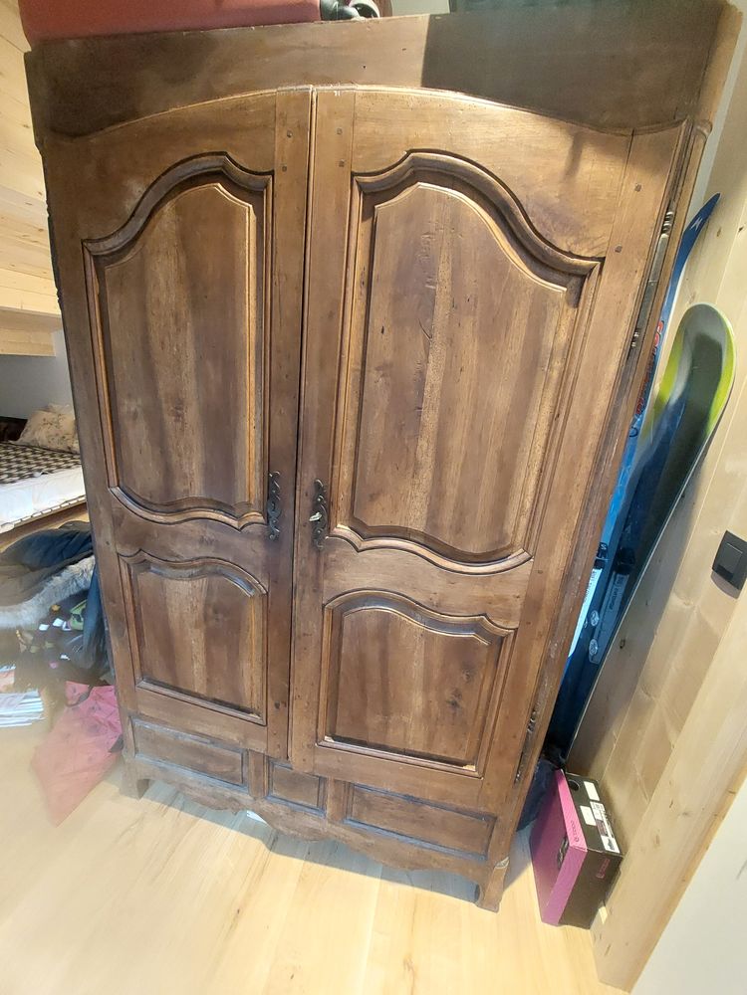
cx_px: 374
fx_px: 374
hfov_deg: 89.9
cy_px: 498
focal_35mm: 13
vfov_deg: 106.2
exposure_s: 1/25
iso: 800
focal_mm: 1.74
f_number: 2.2
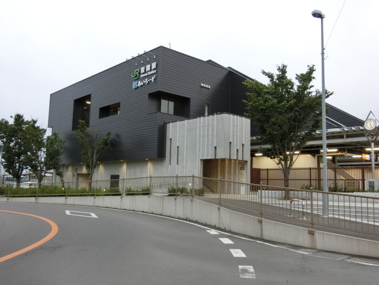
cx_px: 190
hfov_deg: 54.0
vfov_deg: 41.8
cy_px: 142
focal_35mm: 34
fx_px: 372
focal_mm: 6
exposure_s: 1/80
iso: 400
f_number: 3.9
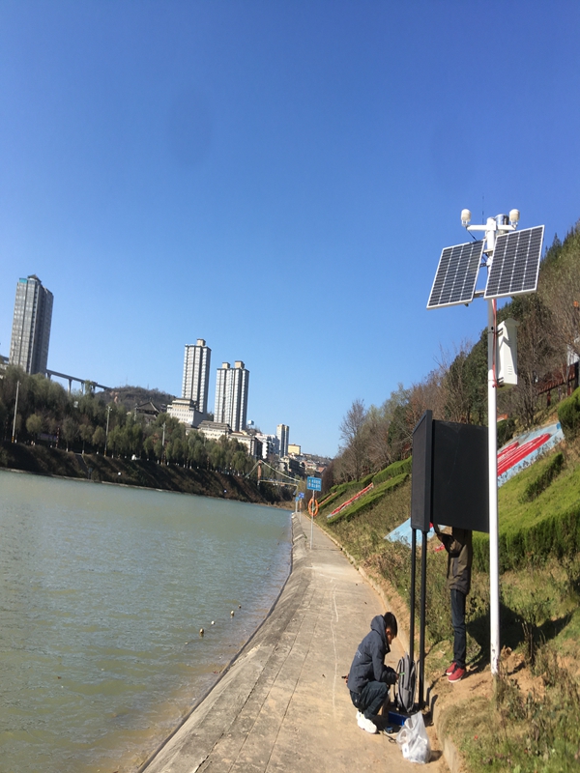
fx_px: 648
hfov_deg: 48.2
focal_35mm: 29
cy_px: 386
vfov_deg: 61.7
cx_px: 290
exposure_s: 1/1570
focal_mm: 4.15
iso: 25
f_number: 2.2
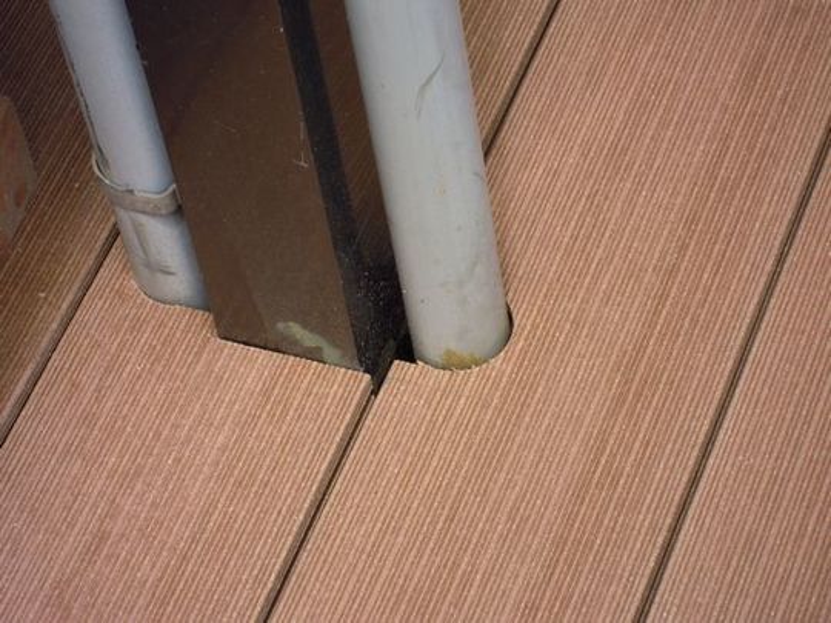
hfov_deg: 14.1
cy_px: 312
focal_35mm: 140
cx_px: 416
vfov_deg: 10.6
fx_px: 3361
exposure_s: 1/125
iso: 100
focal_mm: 25
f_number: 6.6
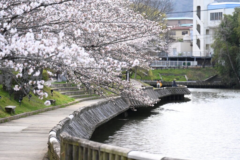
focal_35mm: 200
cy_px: 80
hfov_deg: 10.3
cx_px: 120
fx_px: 1332
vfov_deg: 6.9
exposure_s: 1/1000
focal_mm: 200
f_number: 6.3
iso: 1250
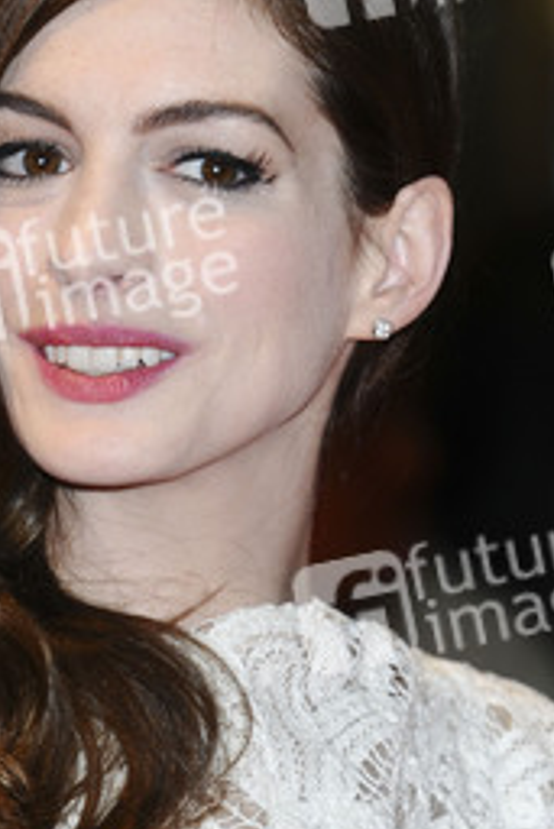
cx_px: 167
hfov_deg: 3.8
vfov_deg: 5.7
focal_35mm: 363
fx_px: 8362
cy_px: 437
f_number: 4.5
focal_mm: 155
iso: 320
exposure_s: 1/160
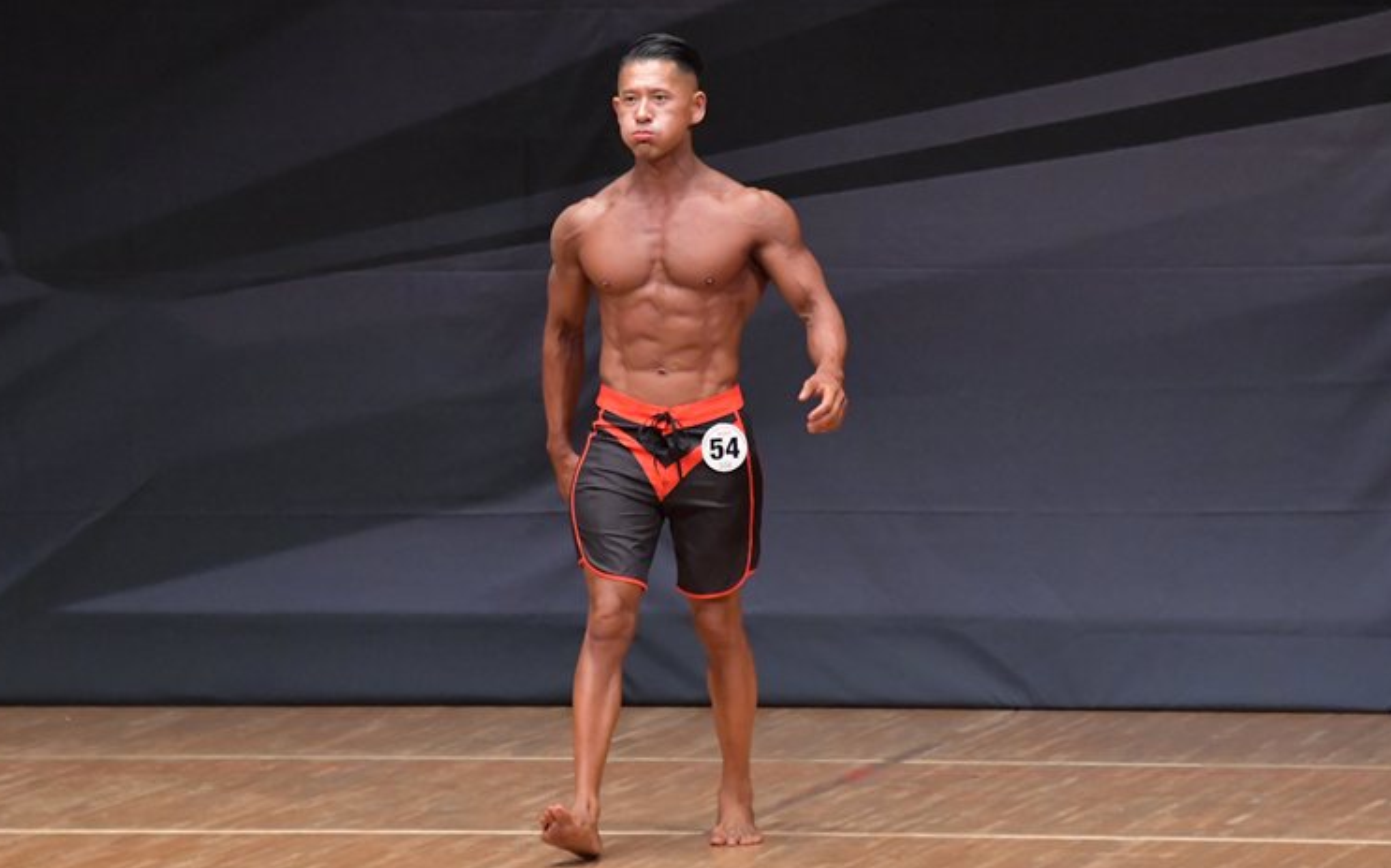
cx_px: 701
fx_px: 12090
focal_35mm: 319
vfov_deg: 4.1
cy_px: 438
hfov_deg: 6.6
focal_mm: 200
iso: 6400
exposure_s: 1/400
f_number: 5.6
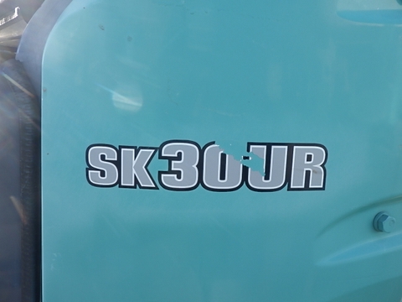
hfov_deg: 63.4
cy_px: 151
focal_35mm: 28
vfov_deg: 49.7
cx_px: 201
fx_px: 325
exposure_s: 1/200
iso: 125
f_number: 4.2
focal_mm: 5
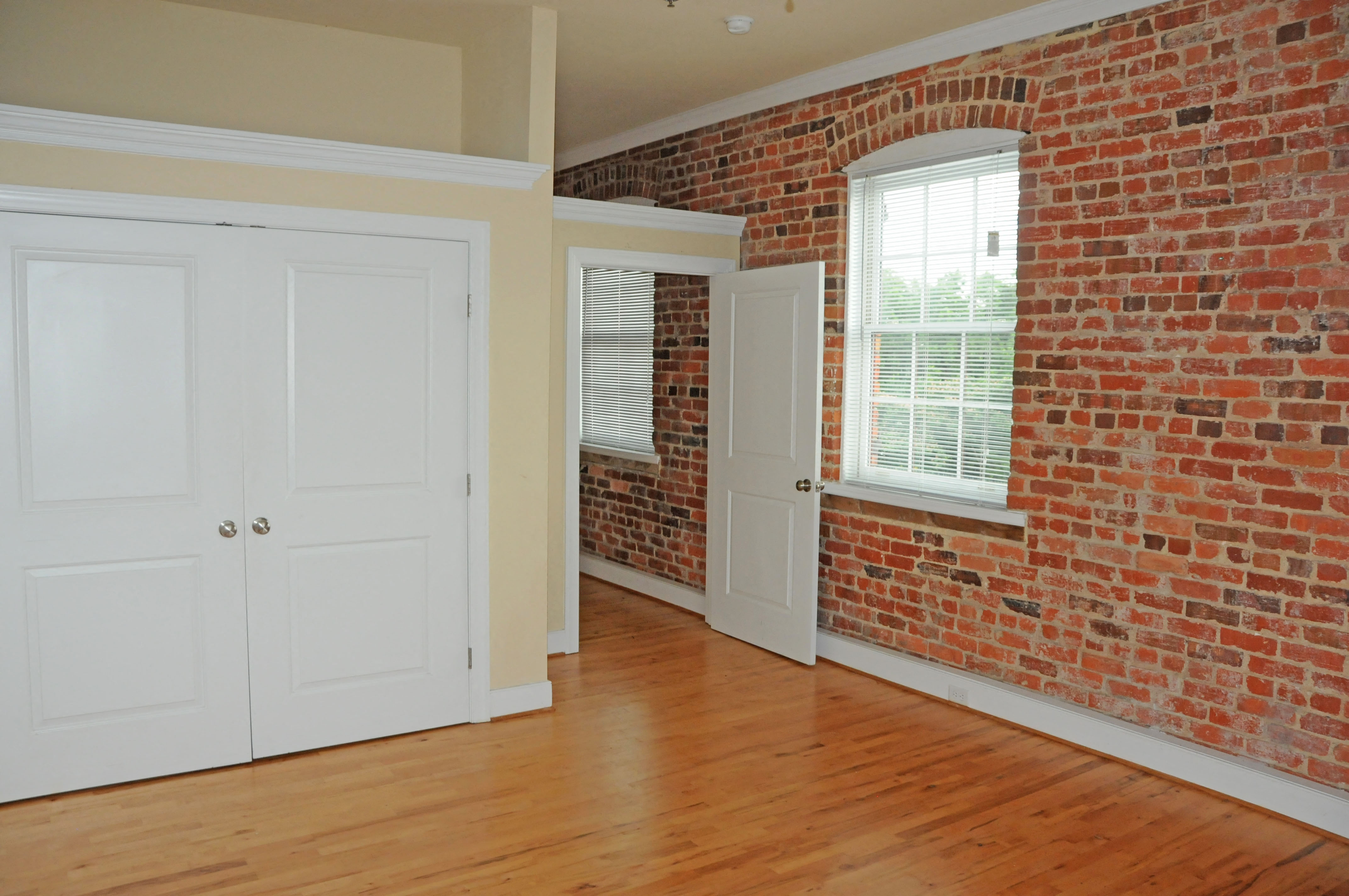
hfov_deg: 67.4
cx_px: 674
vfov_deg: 47.8
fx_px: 1011
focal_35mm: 27
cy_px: 448
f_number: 5
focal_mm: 18
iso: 800
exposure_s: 1/60
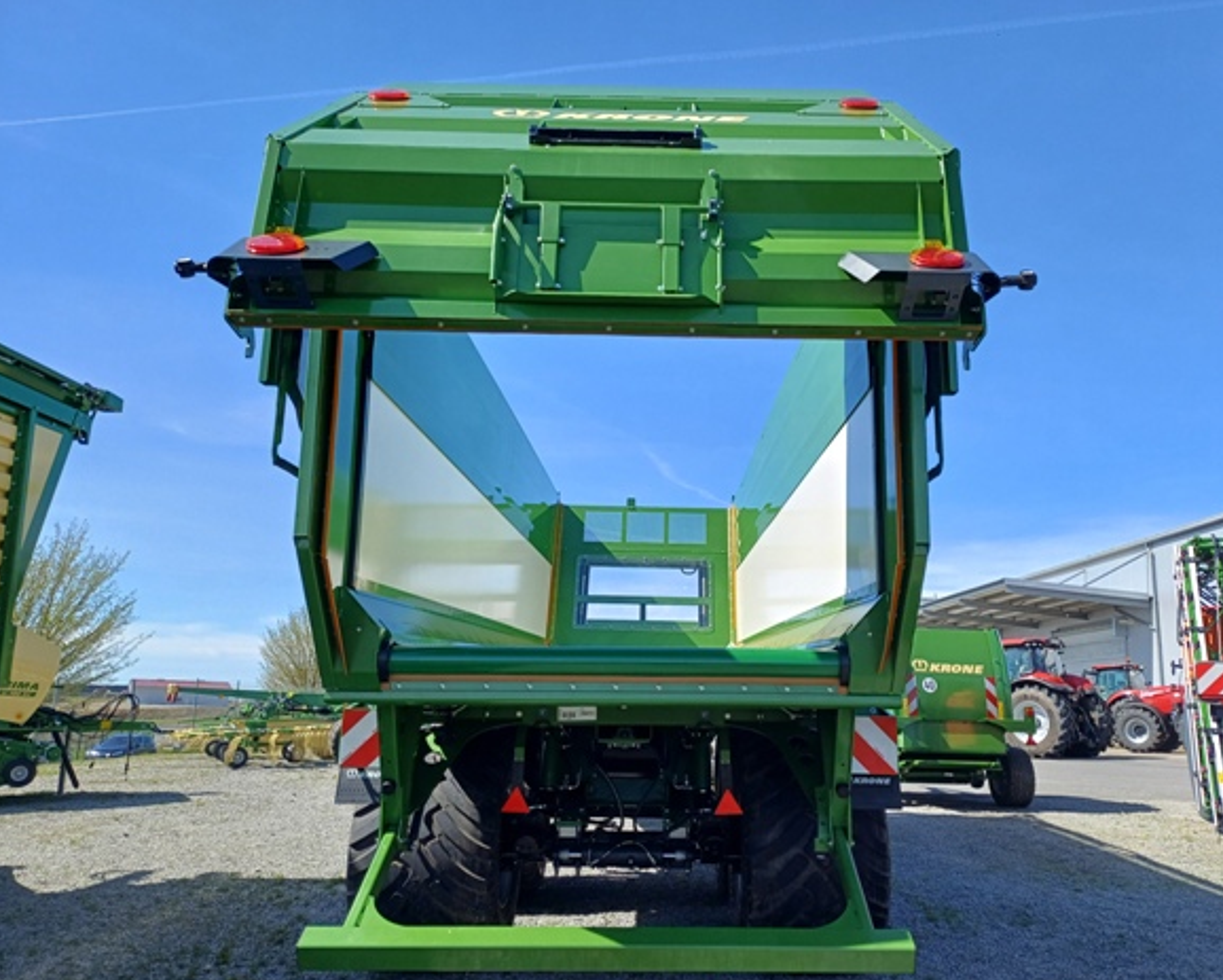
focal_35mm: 27
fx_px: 978
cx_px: 669
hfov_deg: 63.9
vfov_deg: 53.2
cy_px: 500
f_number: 1.8
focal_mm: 4.65
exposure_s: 1/898
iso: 50
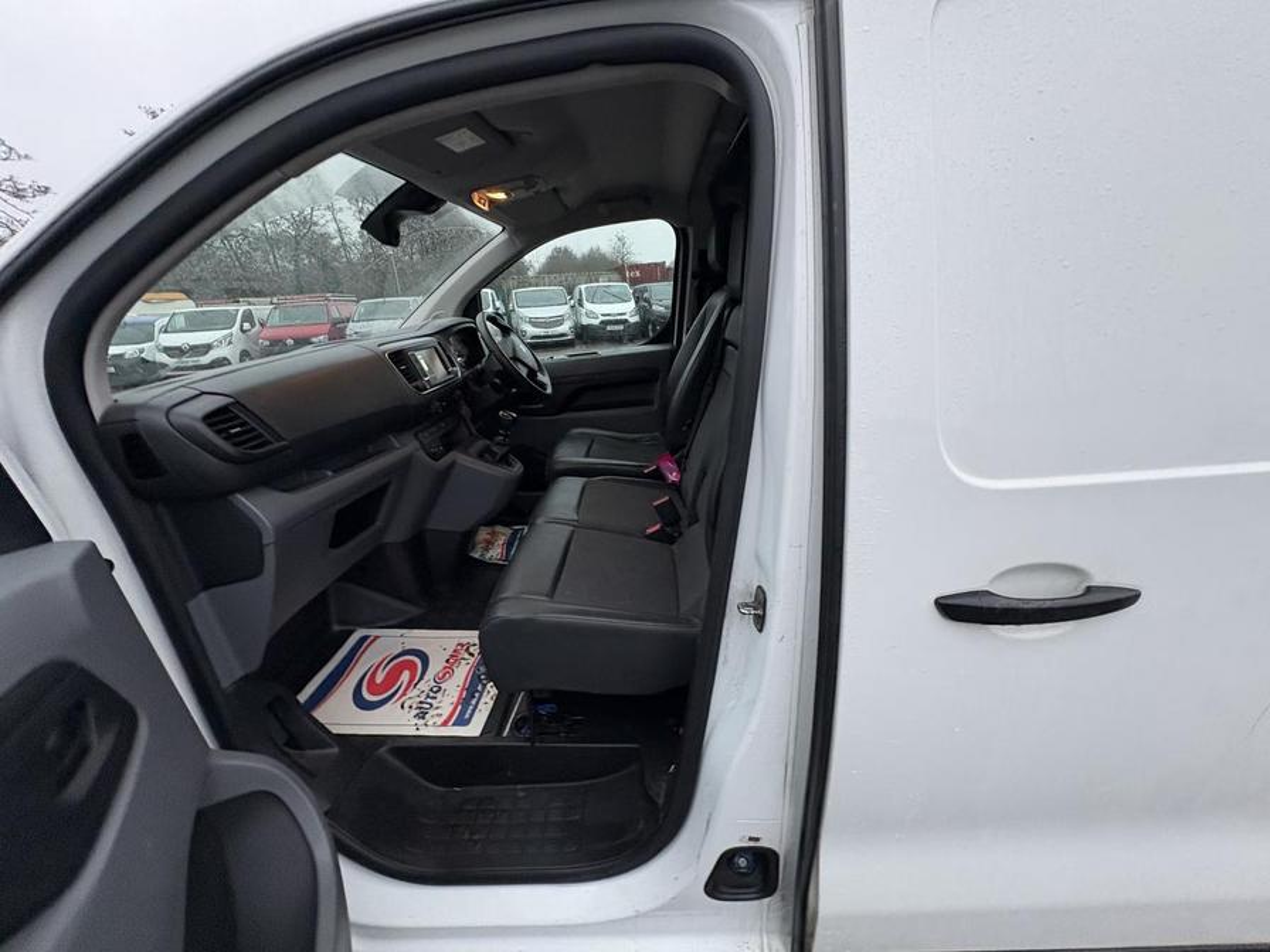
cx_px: 635
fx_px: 514
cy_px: 476
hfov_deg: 102.1
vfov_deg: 85.7
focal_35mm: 14
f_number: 2.2
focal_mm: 2.22
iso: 250
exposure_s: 1/68
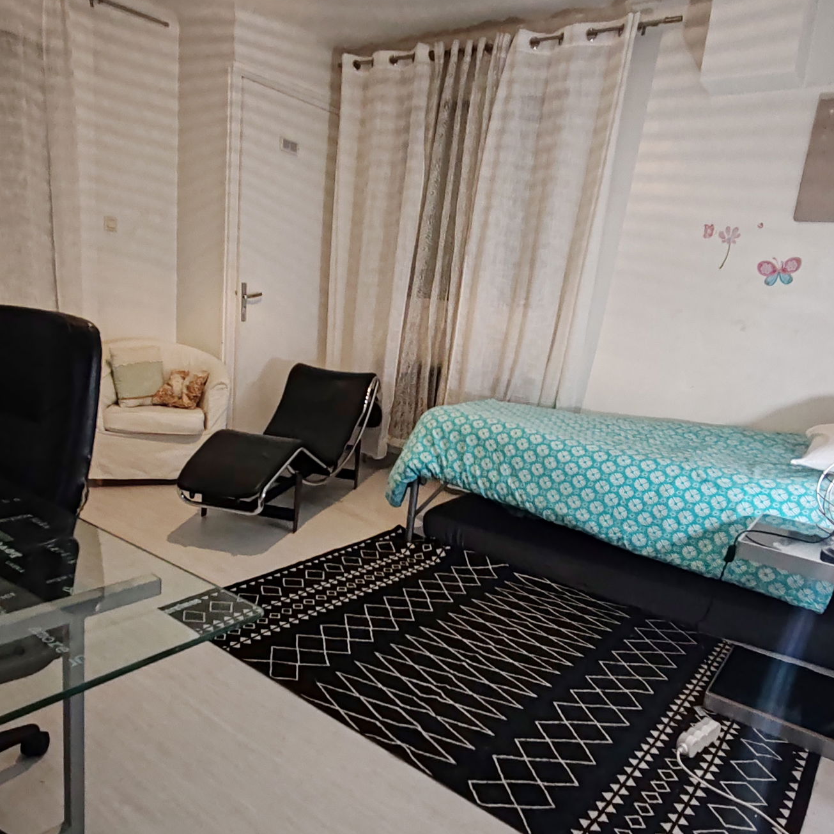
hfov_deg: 60.9
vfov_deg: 60.8
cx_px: 409
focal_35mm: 26
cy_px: 453
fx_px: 709
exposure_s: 1/25
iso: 400
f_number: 2.2
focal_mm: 1.96
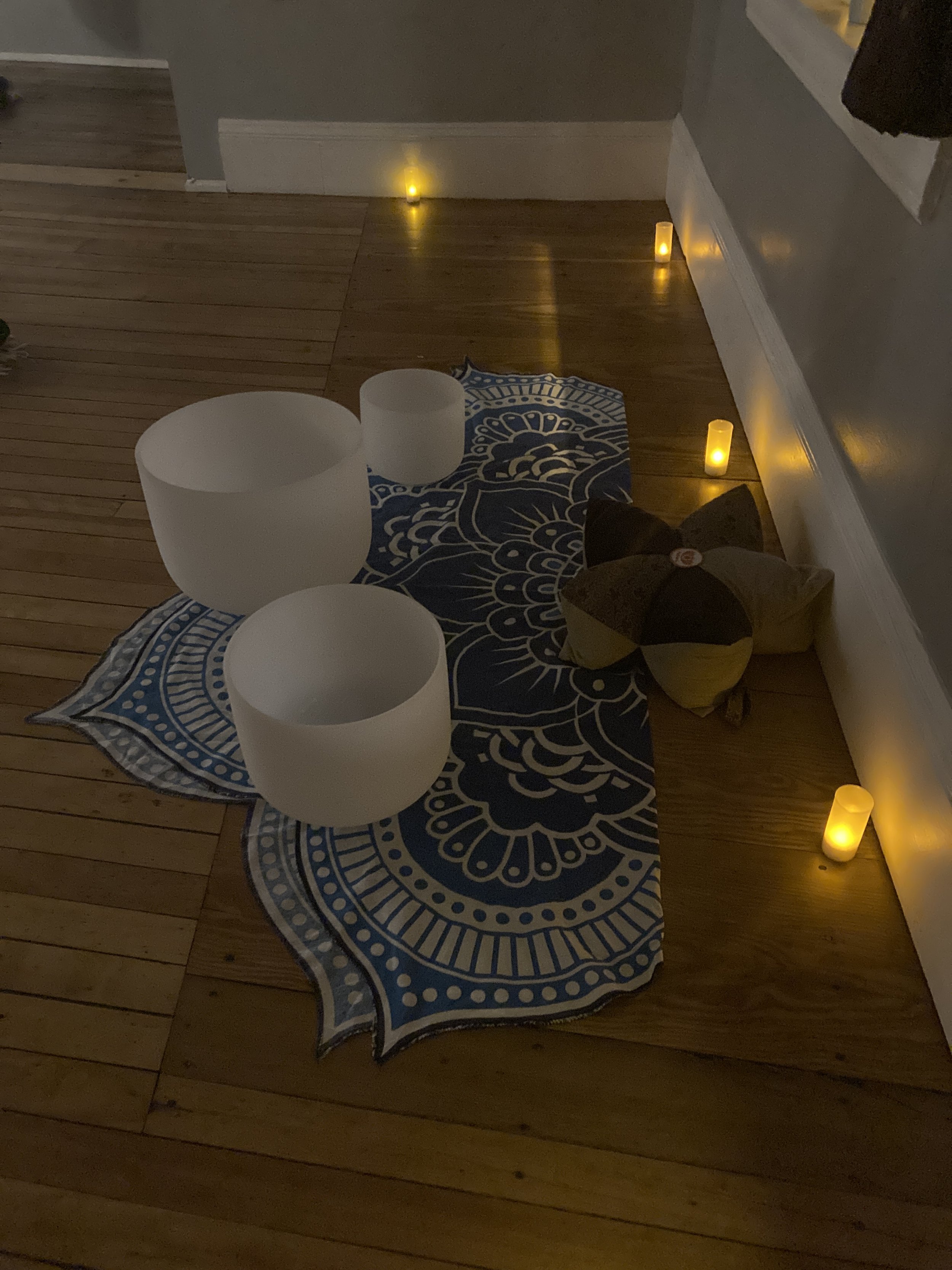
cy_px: 635
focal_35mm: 28
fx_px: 1027
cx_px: 476
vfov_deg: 63.4
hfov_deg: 49.7
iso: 1600
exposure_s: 1/15
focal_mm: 3.99
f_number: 1.8
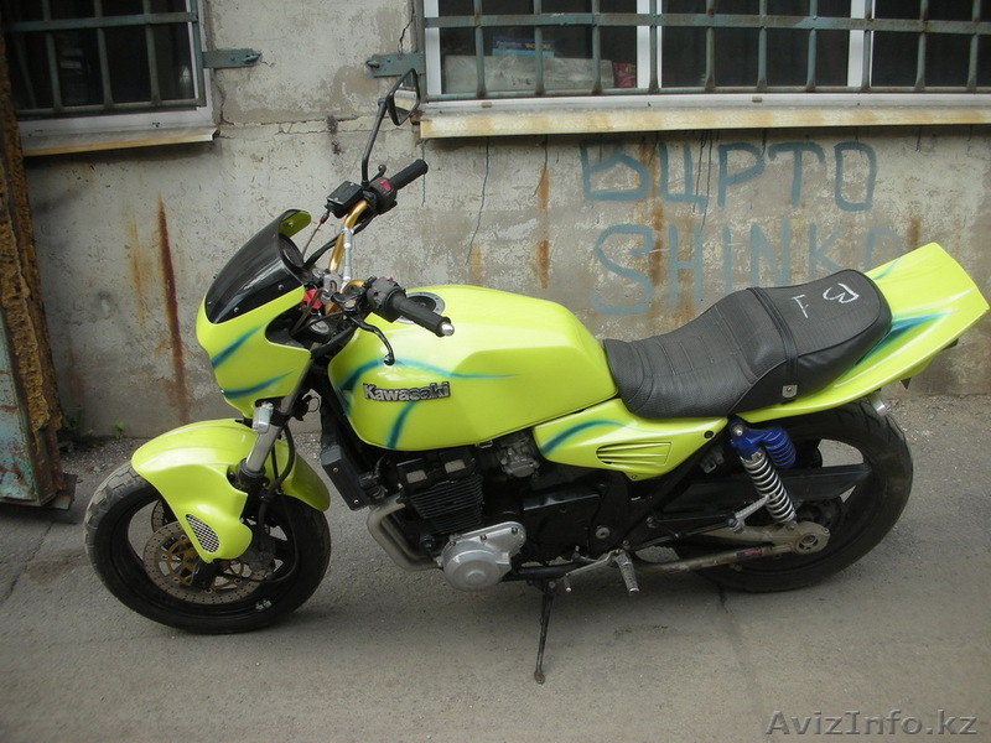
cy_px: 372
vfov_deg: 40.7
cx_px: 496
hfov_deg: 52.6
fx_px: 1002
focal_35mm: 35
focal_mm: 5.8
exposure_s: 1/197
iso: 50
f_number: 3
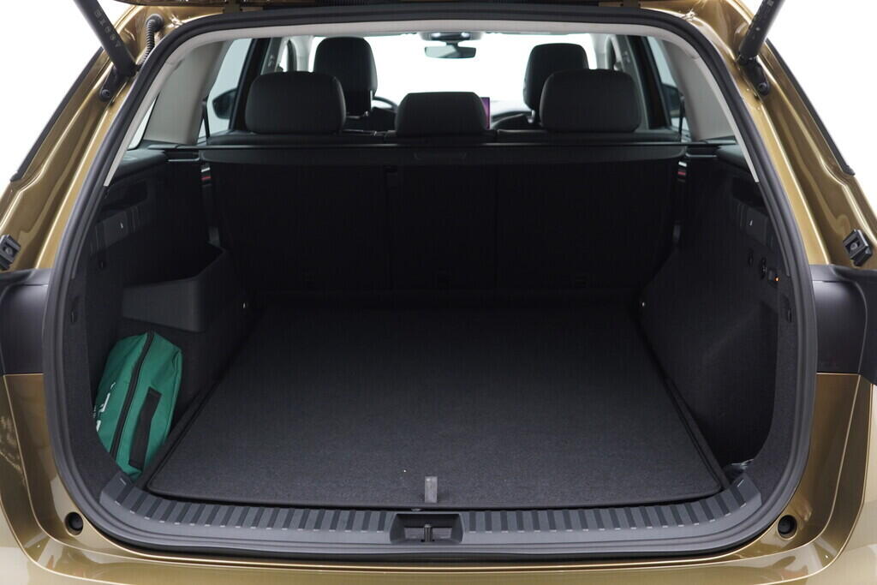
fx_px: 877
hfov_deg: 53.1
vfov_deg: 36.9
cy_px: 292
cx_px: 438
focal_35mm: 36
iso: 400
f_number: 2.8
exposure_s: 1/40
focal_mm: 24
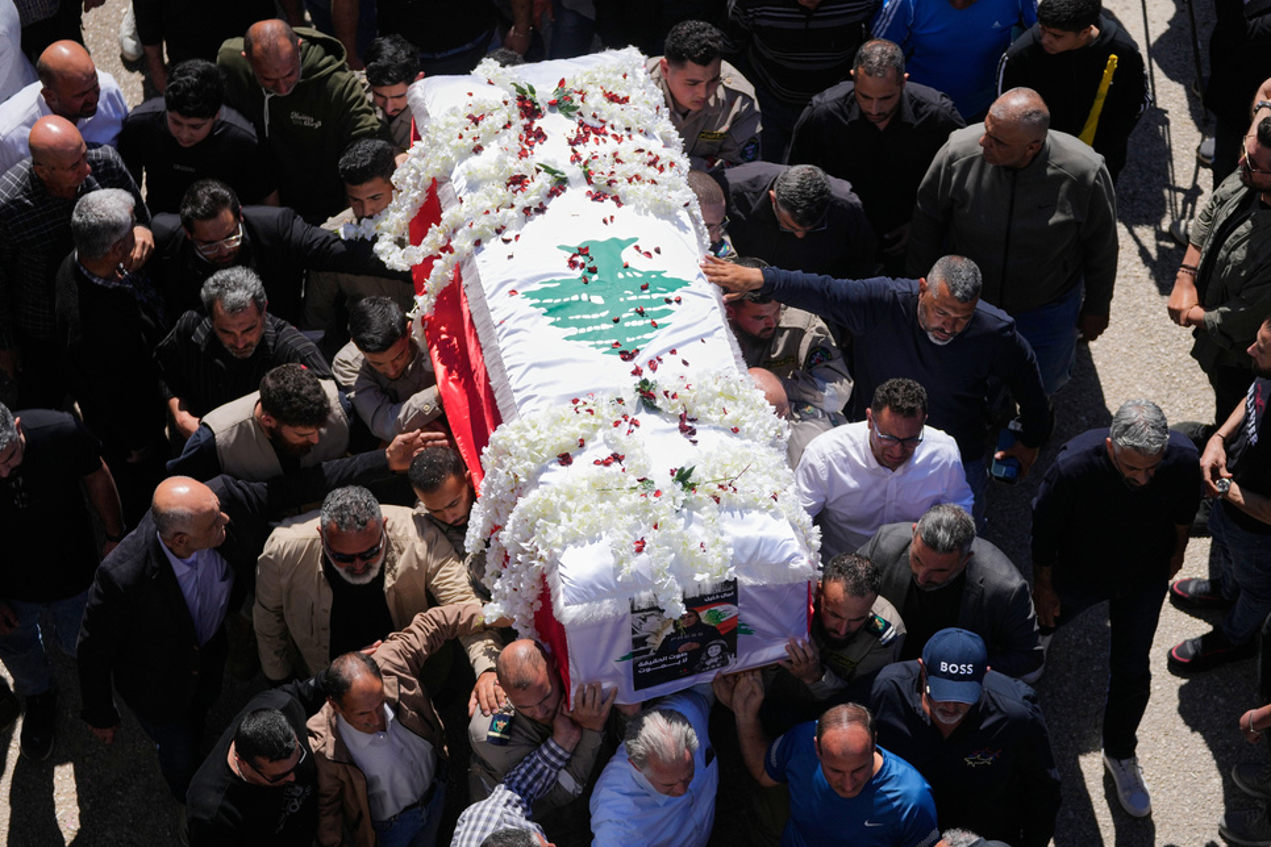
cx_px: 653
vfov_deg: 11.1
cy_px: 420
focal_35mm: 124
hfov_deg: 16.5
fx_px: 4378
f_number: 2.8
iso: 400
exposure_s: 1/10000
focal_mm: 117
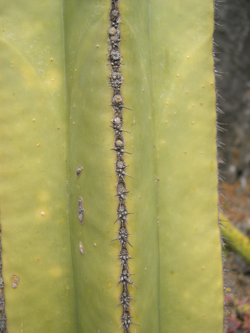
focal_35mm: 38
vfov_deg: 49.0
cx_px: 125
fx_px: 366
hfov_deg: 37.7
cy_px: 166
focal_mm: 8
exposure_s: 1/145
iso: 100
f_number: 2.8
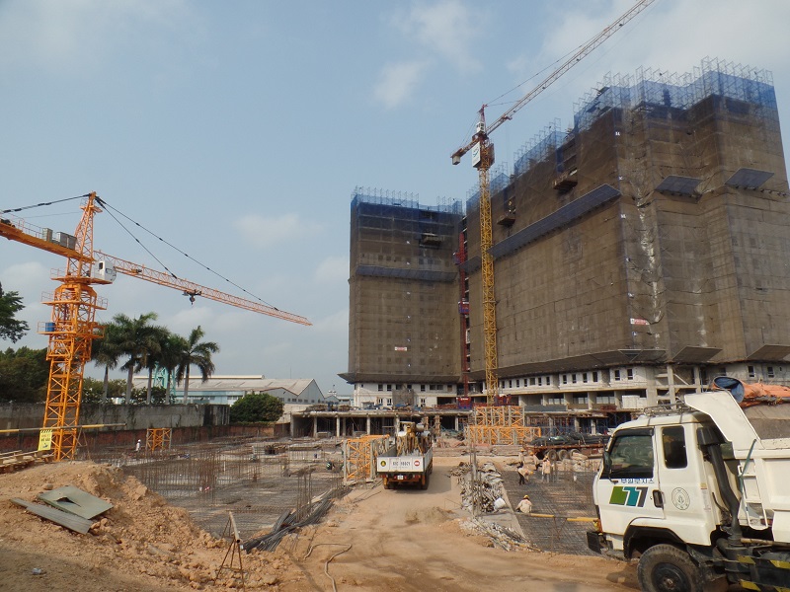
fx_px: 525
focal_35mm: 23
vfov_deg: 58.9
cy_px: 296
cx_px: 395
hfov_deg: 73.9
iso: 80
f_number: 7.1
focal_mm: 4.1
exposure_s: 1/180
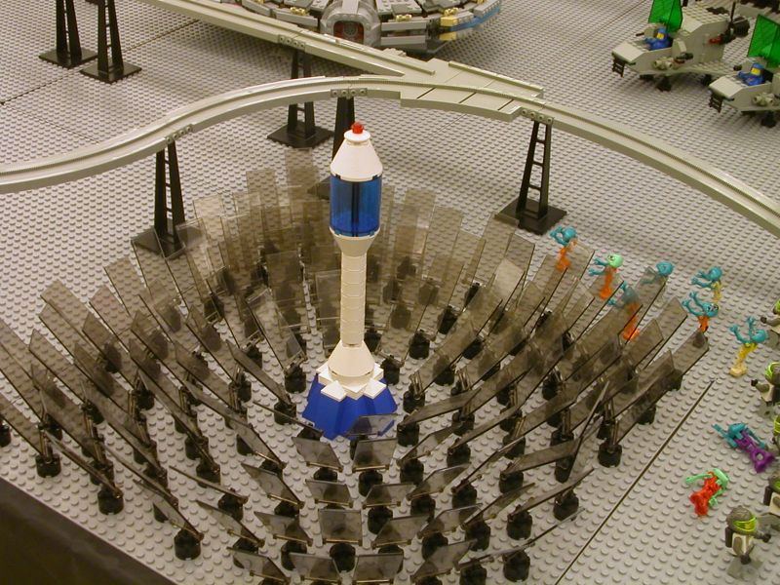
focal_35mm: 54
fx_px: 1217
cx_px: 390
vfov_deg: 27.0
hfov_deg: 35.5
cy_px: 292
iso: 100
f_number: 3.2
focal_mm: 8.2
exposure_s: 1/13.6
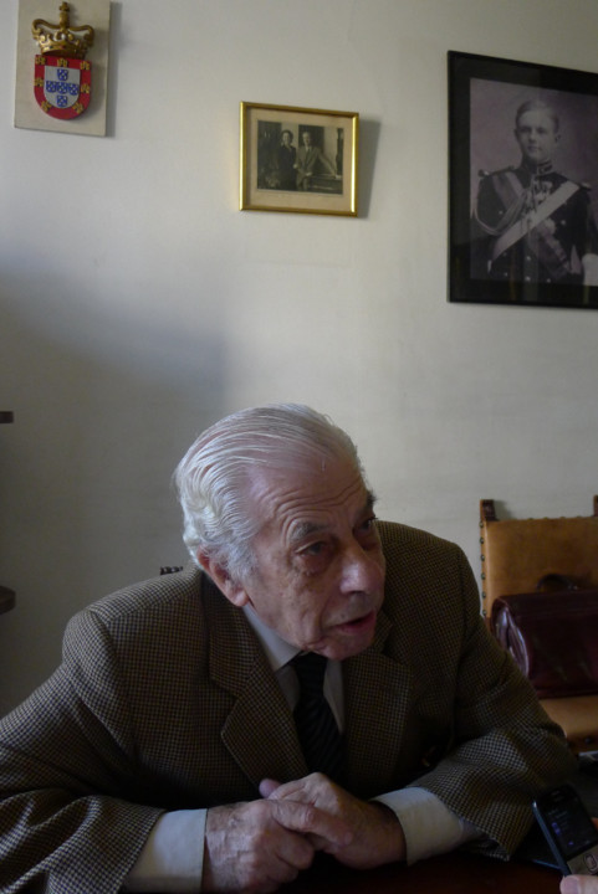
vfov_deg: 54.4
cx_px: 299
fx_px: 871
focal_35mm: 35
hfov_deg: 37.9
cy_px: 447
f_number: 2.3
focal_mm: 7.5
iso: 400
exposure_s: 1/50
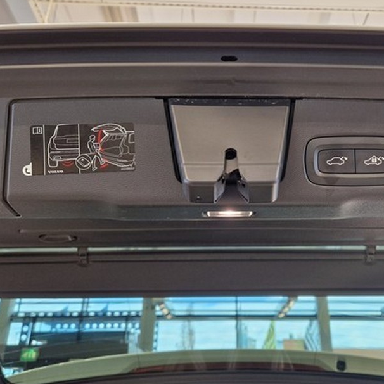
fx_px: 427
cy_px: 183
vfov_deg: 48.4
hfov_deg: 48.1
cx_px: 237
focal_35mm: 34
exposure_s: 1/100
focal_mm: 5.4
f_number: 1.8
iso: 200
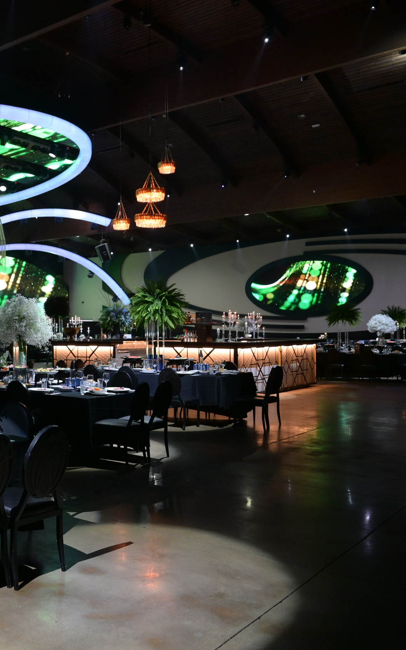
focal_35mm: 37
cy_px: 326
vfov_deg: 52.8
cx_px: 4
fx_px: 655
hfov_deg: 31.9
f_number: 4
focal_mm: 24
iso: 1600
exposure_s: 1/80
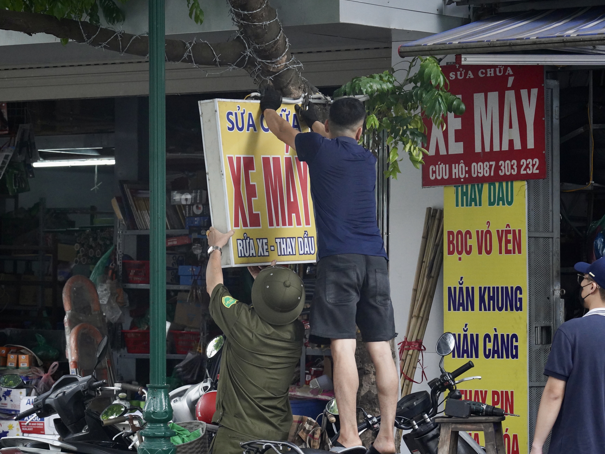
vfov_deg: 10.1
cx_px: 295
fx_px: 2569
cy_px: 227
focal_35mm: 147
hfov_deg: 13.4
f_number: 7.1
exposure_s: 1/1000
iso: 6400
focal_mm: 135
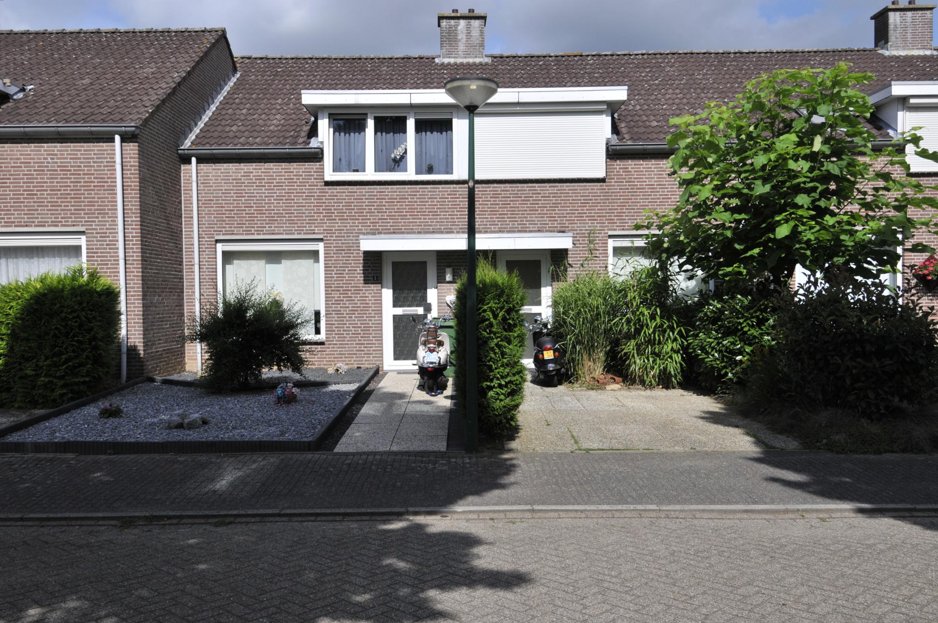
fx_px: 859
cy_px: 312
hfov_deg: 57.3
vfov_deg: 39.9
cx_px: 469
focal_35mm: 33
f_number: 9
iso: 400
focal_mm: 22
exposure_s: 1/2000
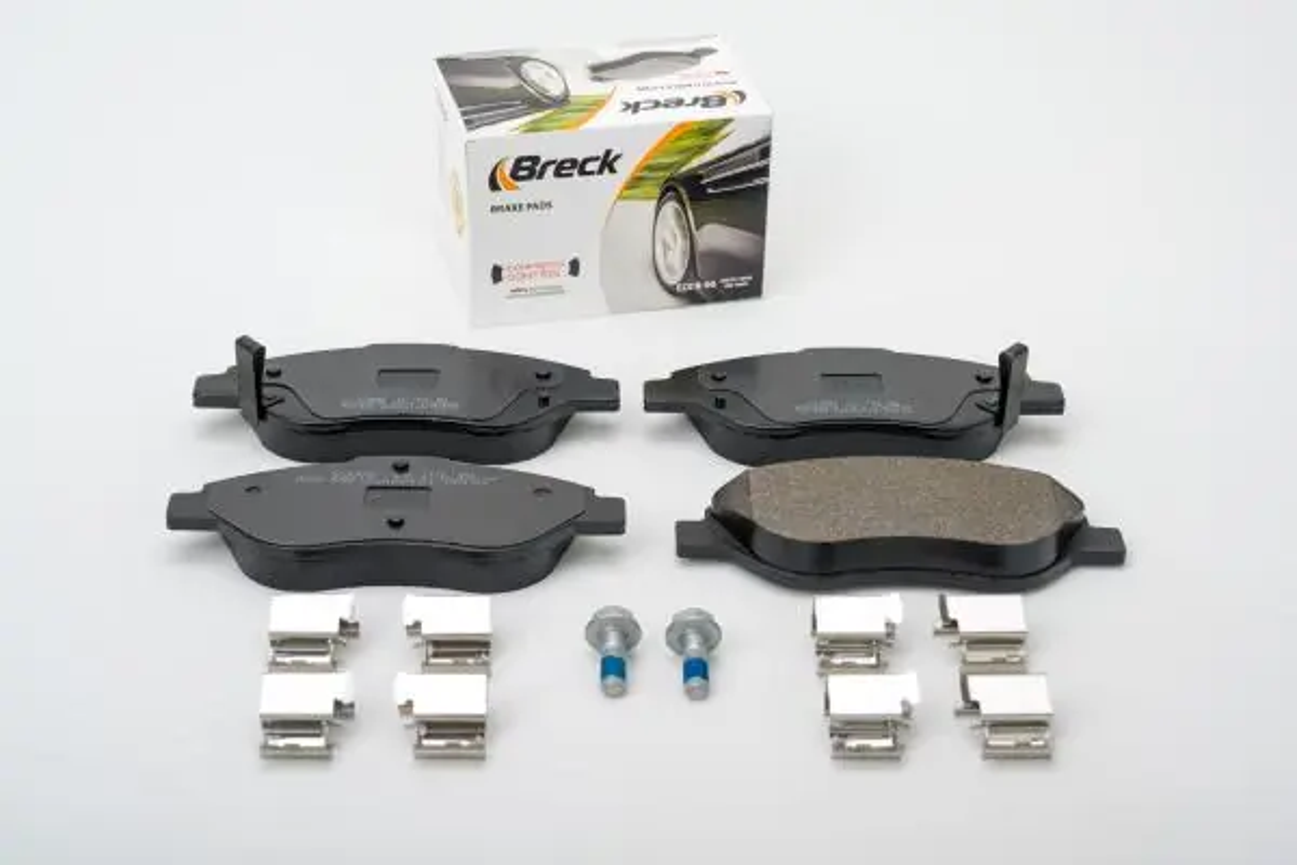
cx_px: 648
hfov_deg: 28.8
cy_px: 432
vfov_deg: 19.5
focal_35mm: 70
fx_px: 2522
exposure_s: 1/160
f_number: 10
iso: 64
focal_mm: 70
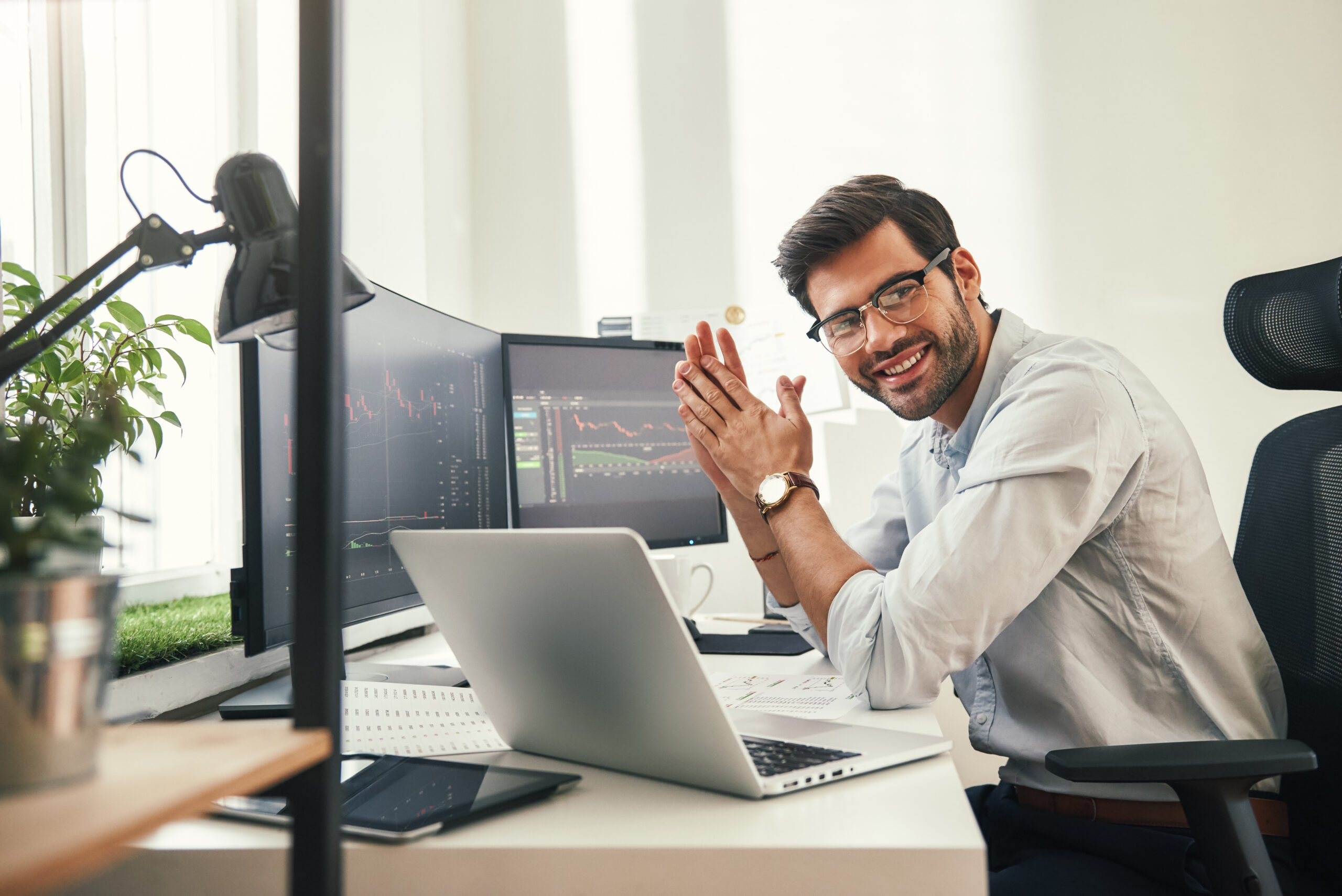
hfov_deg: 54.4
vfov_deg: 37.9
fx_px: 1305
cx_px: 671
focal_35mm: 35
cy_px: 448
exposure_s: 1/80
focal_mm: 35
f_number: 3.2
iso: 800
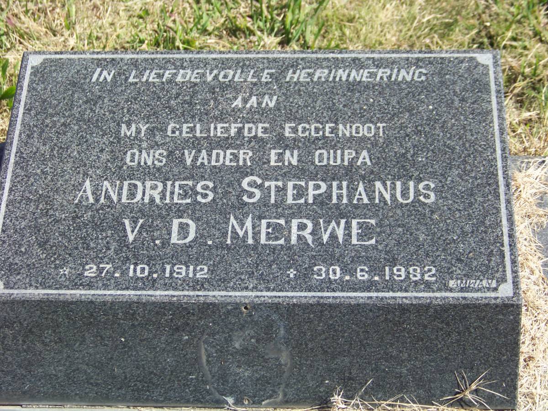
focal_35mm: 96
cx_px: 274
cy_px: 206
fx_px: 1520
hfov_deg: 20.4
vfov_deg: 15.4
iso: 64
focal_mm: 16.2
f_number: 3.2
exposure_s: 1/400
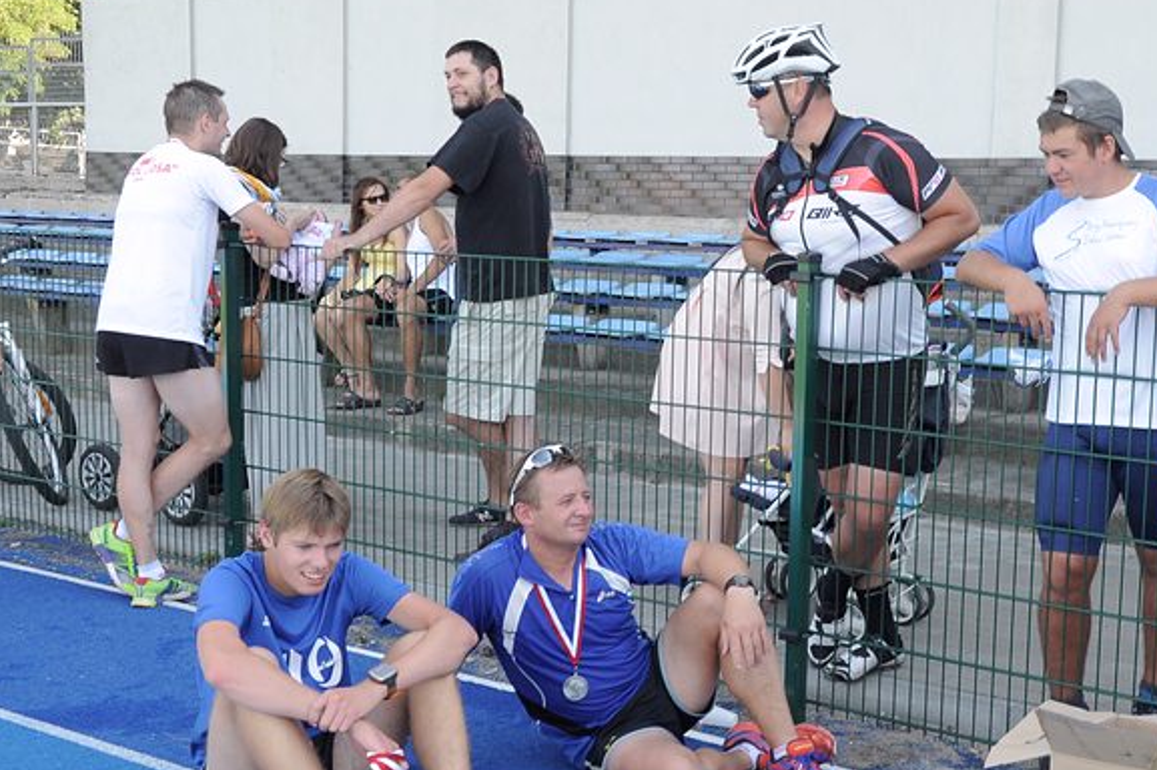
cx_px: 816
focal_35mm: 53
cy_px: 476
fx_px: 1702
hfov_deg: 36.9
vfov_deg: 25.4
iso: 400
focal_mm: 24
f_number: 7.1
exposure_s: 1/200
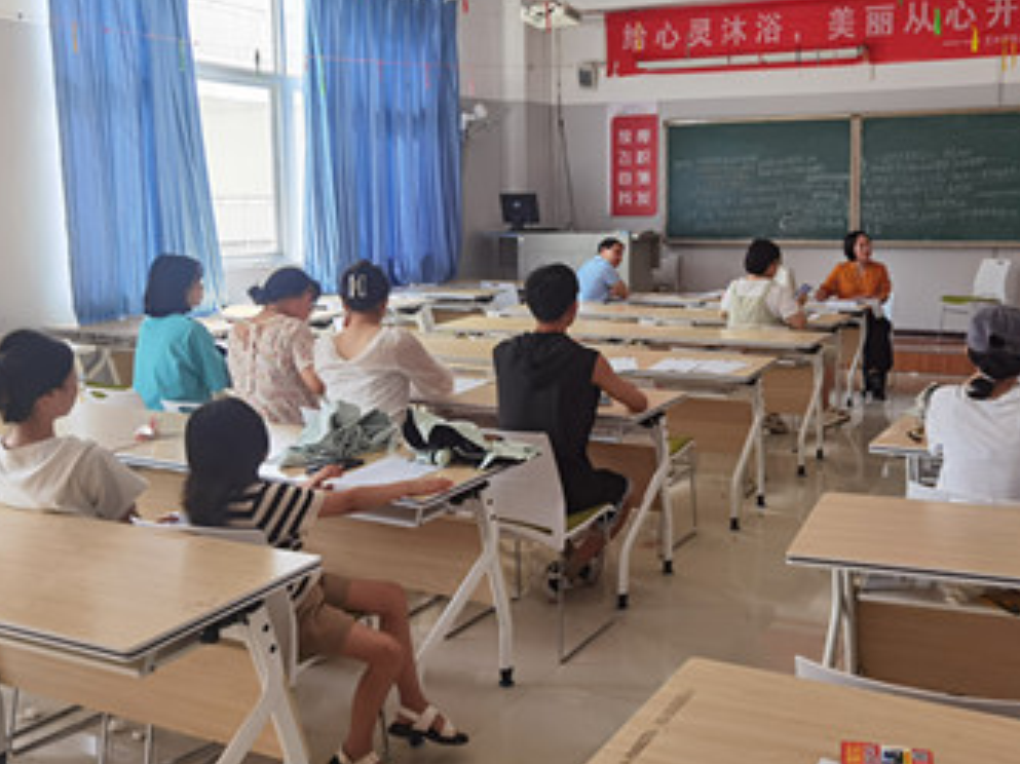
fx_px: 1090
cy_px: 360
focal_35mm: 37
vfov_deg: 38.6
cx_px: 606
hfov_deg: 49.9
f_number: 1.9
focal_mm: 6.71
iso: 50
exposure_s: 1/115
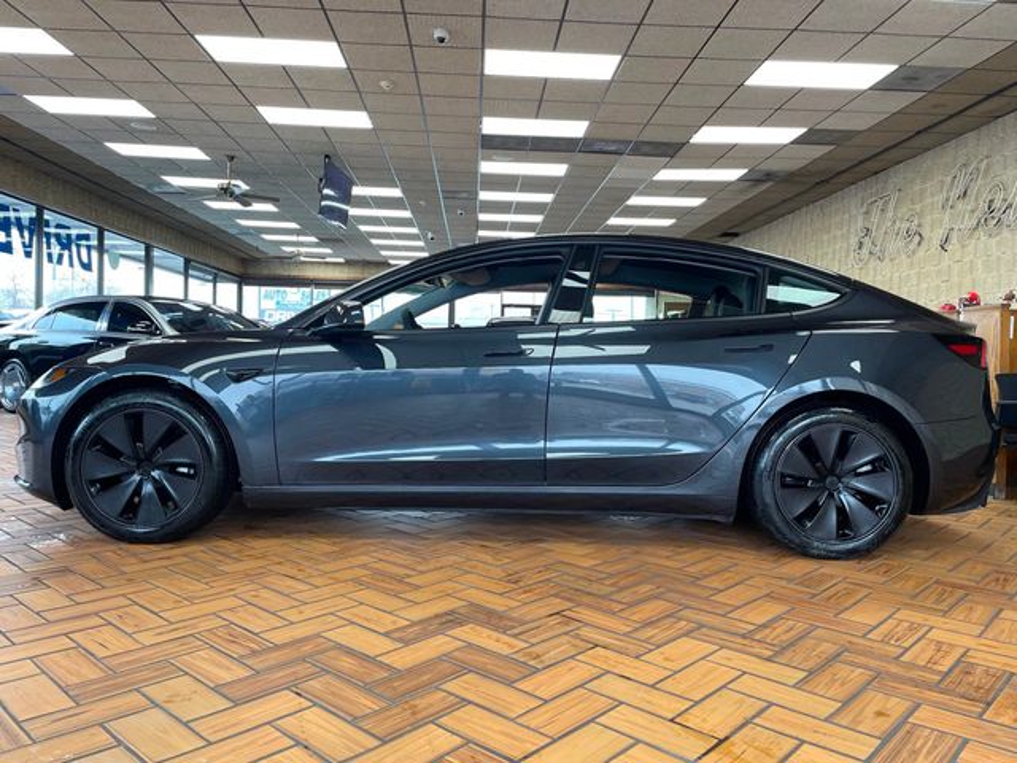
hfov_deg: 67.3
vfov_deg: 53.1
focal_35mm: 26
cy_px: 382
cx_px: 508
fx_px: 764
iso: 80
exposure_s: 1/120
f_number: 1.6
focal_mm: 4.2
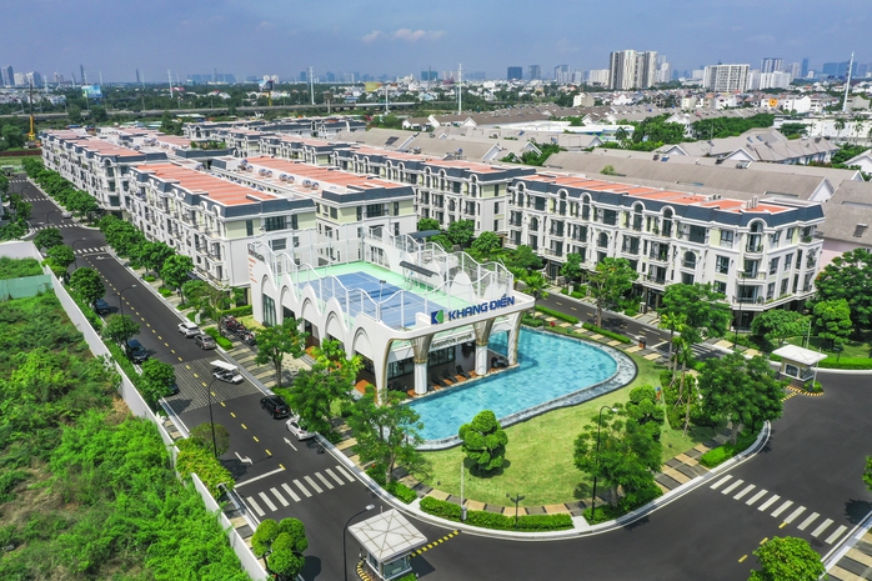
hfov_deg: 65.5
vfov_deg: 46.4
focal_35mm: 28
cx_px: 436
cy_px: 290
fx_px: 678
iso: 100
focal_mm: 10.26
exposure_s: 1/320
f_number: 11
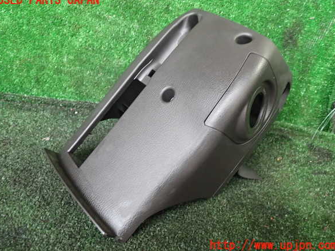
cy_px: 123
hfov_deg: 58.4
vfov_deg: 45.4
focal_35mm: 31
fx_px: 300
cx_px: 167
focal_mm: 5.4
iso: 640
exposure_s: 1/30
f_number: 2.3
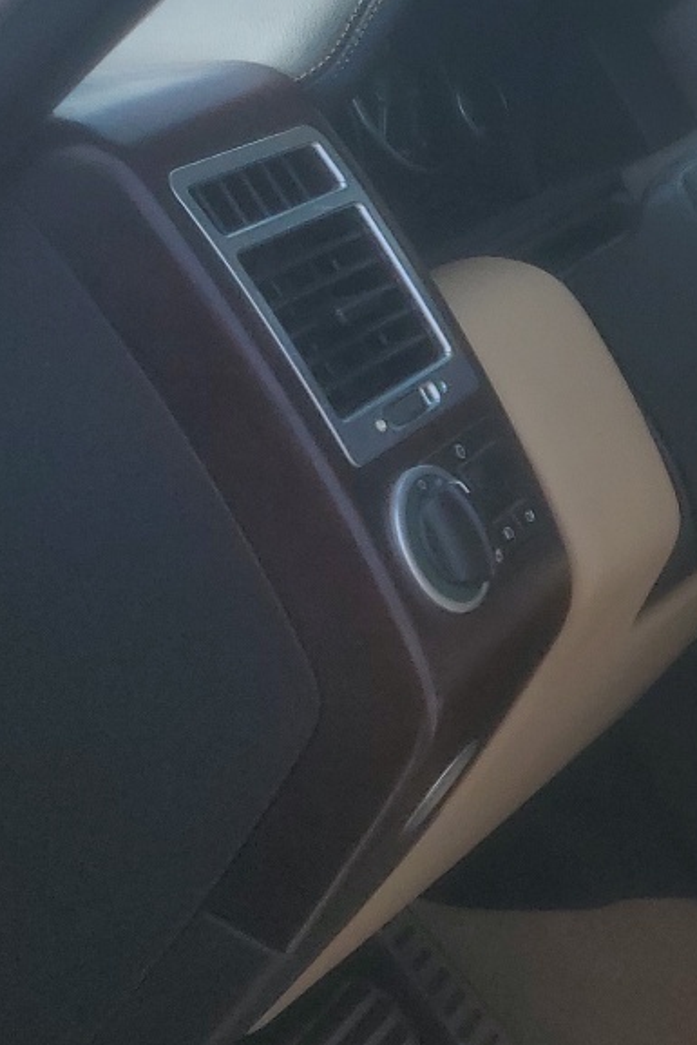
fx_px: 2177
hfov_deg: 14.9
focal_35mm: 75
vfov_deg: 26.9
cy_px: 362
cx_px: 1383
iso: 50
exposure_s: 1/2500
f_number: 1.5
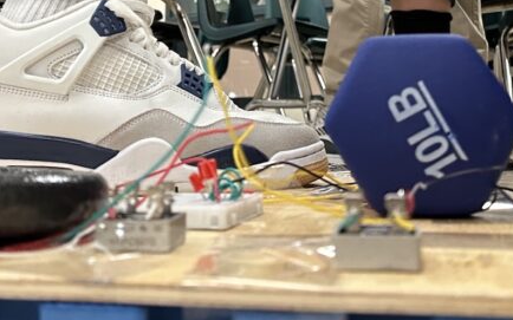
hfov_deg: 34.0
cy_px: -113
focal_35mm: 60
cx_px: 245
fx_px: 839
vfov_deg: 19.6
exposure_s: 1/60
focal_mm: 6.86
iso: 500
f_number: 1.78
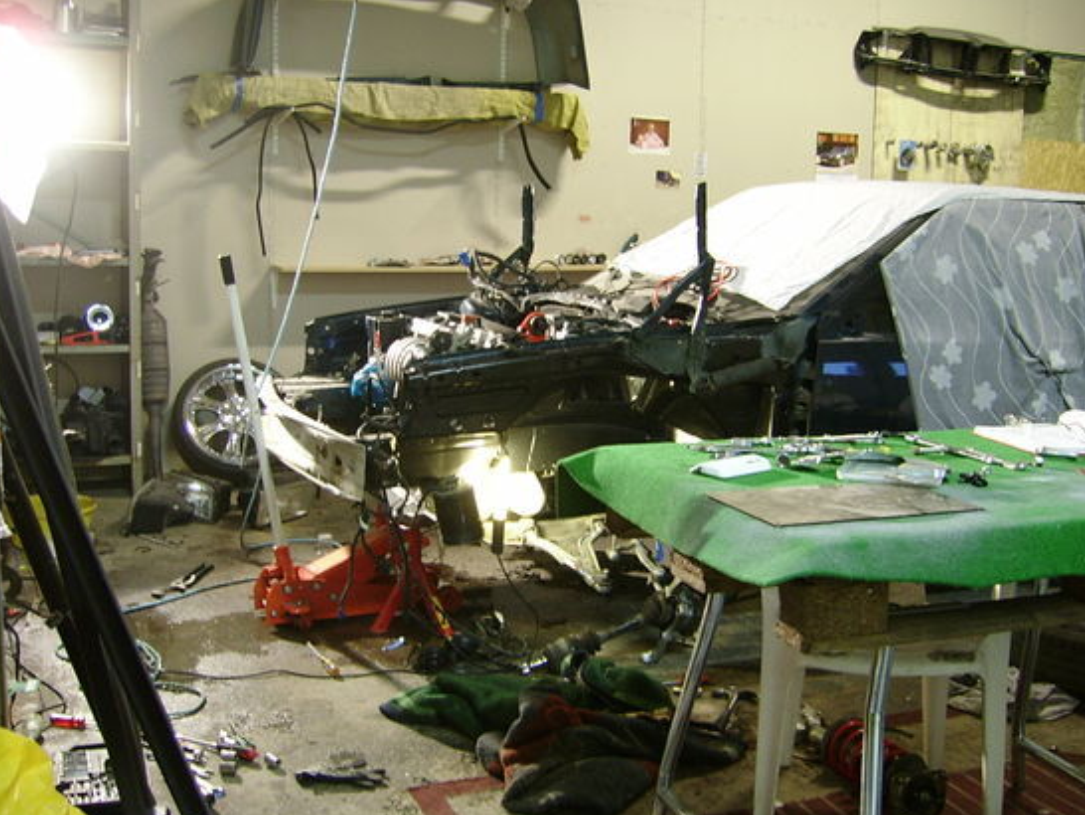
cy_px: 380
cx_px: 517
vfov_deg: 35.1
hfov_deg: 45.7
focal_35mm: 41
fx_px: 1286
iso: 100
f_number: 2.8
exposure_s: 1/2
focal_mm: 5.95
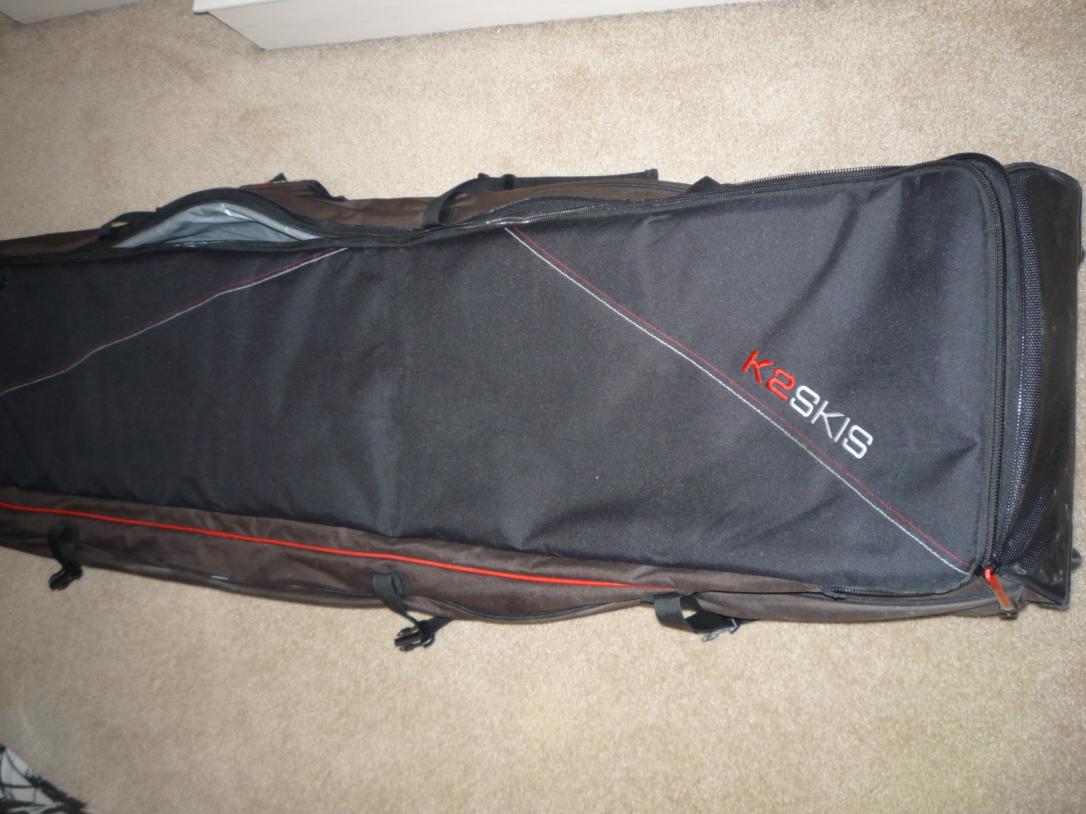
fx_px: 1004
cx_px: 543
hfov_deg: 56.8
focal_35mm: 32
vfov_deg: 44.2
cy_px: 407
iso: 100
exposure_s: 1/30
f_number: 3.3
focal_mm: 5.2
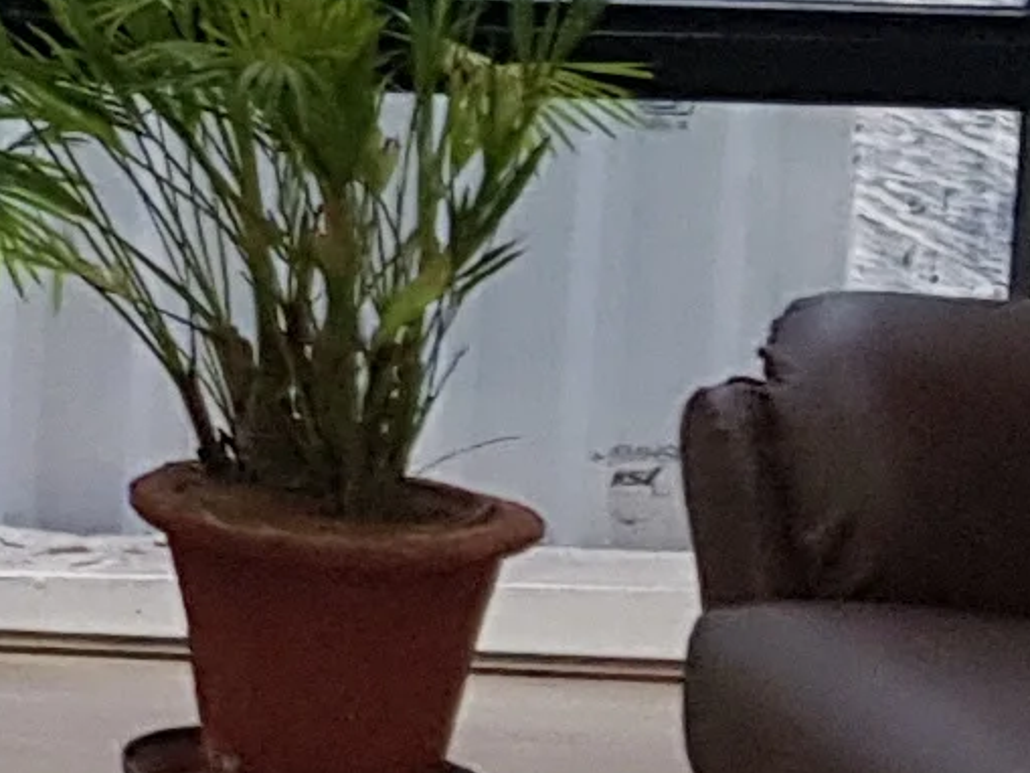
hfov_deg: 7.8
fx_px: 6131
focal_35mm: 206
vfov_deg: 7.1
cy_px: -330
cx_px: -2422
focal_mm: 4.3
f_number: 1.7
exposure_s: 1/33
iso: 160
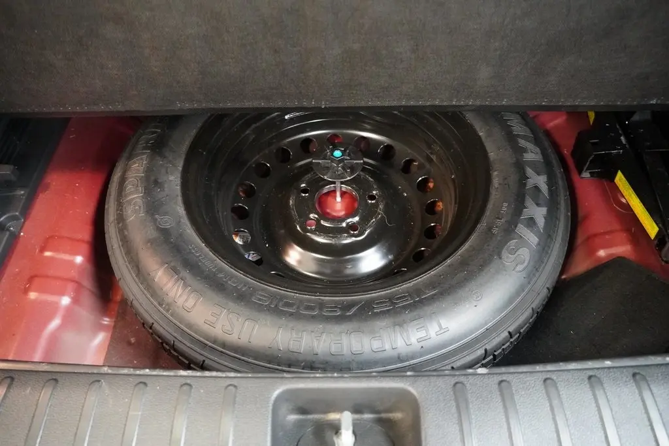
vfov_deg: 47.9
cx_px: 334
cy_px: 223
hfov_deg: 67.4
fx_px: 502
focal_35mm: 27
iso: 6400
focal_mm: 18
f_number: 3.5
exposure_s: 1/15
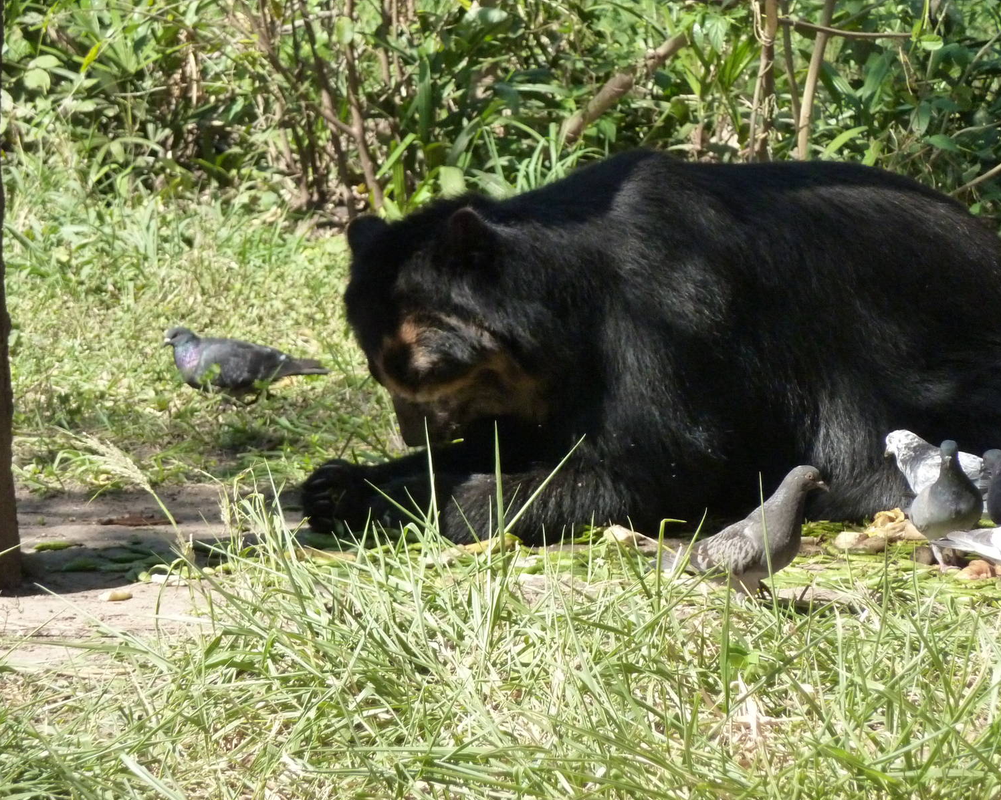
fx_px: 9271
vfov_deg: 4.9
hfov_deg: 6.2
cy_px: 400
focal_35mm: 313
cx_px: 500
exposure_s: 1/500
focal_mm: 49.2
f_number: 4.9
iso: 500
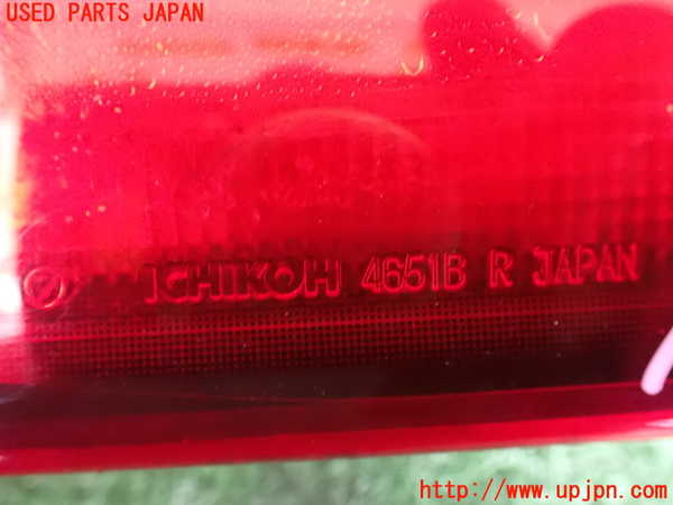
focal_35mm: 30
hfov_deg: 60.0
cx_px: 336
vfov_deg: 46.8
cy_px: 252
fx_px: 583
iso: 1600
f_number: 2.3
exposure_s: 1/15
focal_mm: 5.4
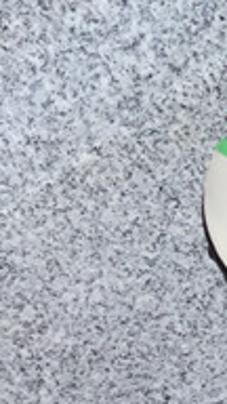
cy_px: 176
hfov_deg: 6.6
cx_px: 801
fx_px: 1691
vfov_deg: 13.6
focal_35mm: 158
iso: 25
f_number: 2.4
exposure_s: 1/411
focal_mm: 3.3
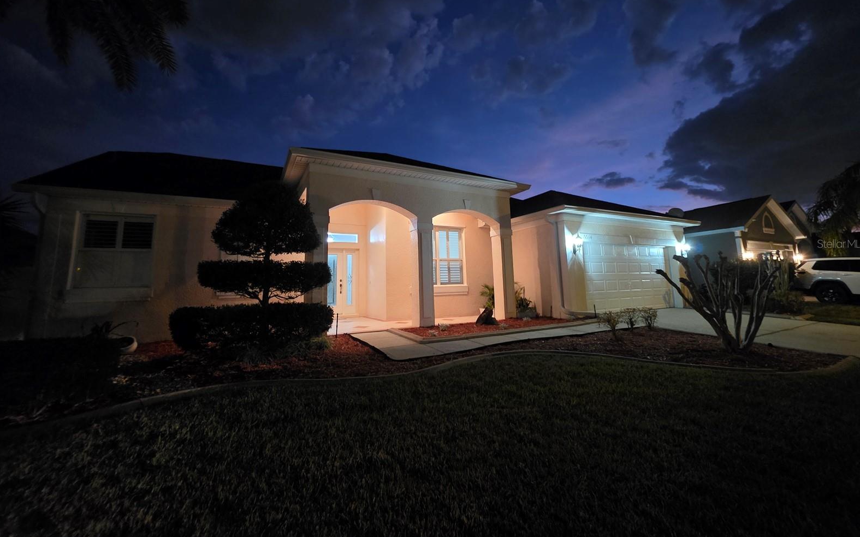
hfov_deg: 105.3
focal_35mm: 14
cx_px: 432
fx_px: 328
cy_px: 243
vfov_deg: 78.4
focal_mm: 2.2
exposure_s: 1/24
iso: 1000
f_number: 1.9
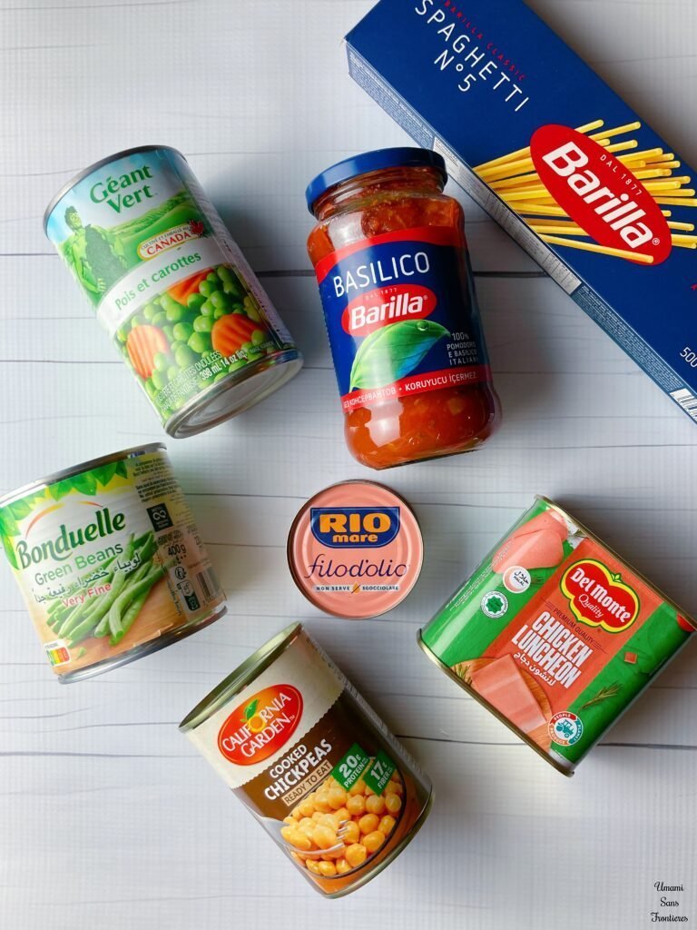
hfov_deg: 49.7
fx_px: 752
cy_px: 465
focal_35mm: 28
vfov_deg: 63.4
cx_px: 348
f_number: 1.8
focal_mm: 3.99
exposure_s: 1/100
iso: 64
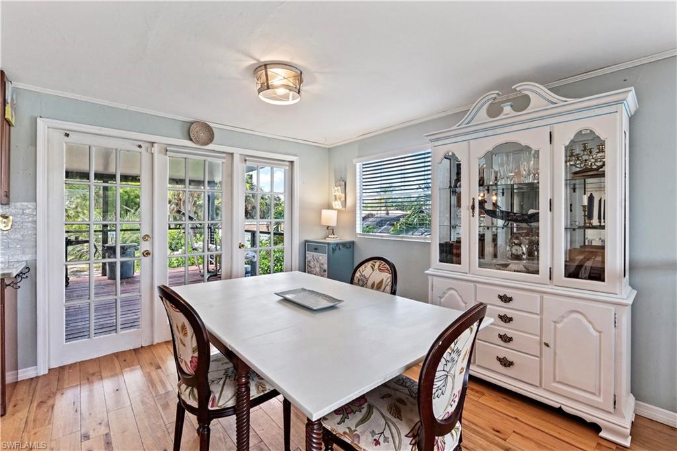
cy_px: 226
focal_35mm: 16
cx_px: 338
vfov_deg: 73.7
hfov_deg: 96.8
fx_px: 301
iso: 1000
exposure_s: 1/13
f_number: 13
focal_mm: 16
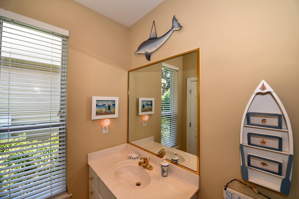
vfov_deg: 81.2
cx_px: 150
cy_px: 100
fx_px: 116
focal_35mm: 14
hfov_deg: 104.3
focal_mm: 14
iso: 220
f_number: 4
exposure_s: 1/60
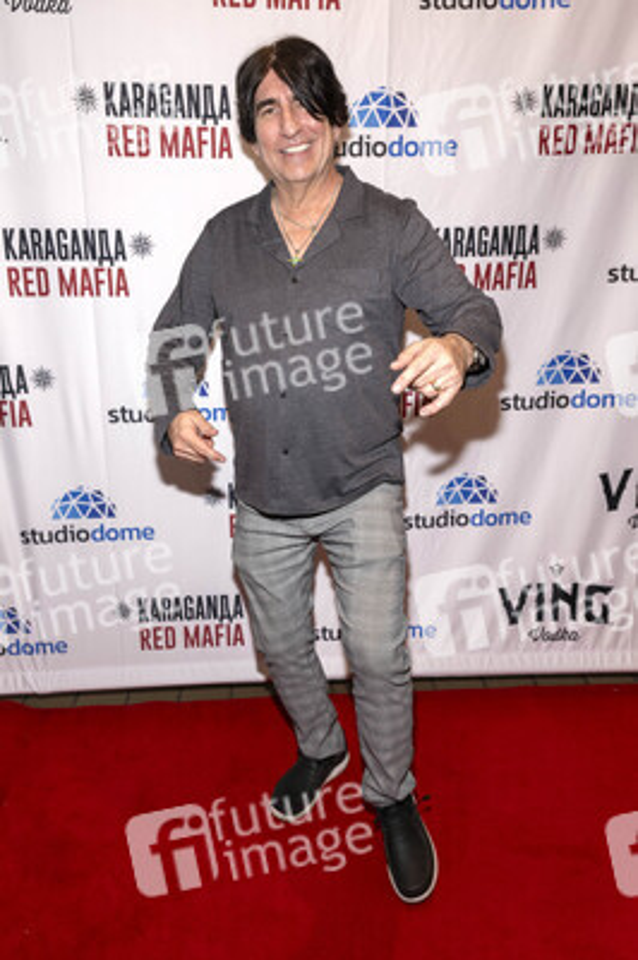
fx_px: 746
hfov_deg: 46.3
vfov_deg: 65.5
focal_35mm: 28
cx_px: 319
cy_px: 480
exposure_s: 1/200
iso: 800
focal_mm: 28
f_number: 5.6
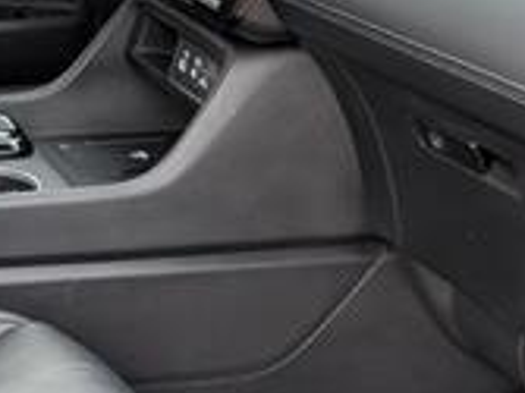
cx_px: 9
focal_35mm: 92
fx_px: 1394
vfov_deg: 15.7
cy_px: 396
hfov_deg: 20.7
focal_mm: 6.9
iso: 71
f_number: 1.68
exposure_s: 1/333
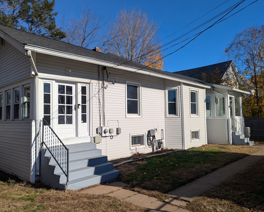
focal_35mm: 27
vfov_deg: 53.2
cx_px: 134
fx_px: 211
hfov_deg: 64.1
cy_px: 107
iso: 54
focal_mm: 6.81
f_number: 1.85
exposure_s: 1/4717
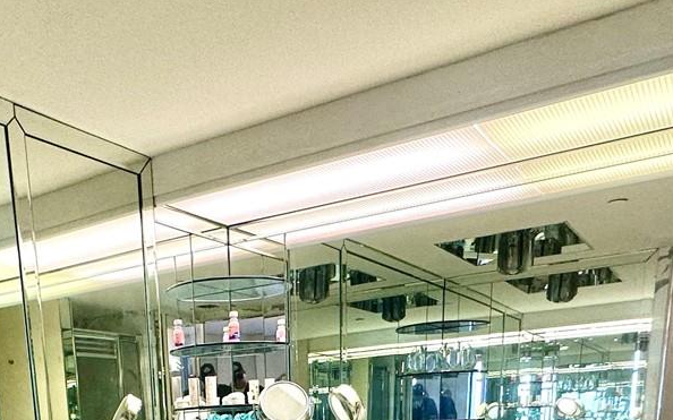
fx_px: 734
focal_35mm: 40
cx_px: 214
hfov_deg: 48.3
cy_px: 618
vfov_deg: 25.0
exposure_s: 1/120
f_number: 2.2
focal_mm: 2.22
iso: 125
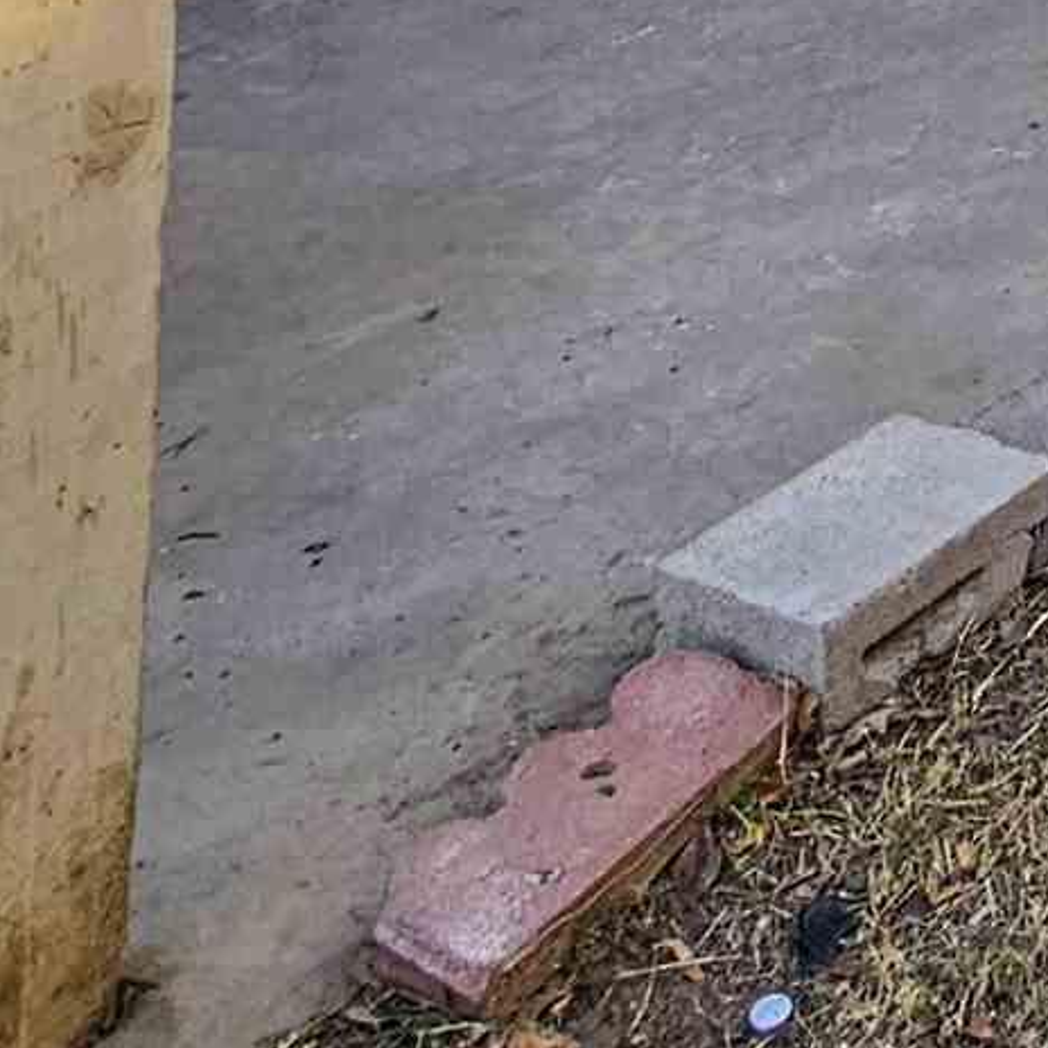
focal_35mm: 76
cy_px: -1186
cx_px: 1931
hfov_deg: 17.8
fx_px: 2603
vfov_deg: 16.1
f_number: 2.2
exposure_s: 1/299
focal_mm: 2.2
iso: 50
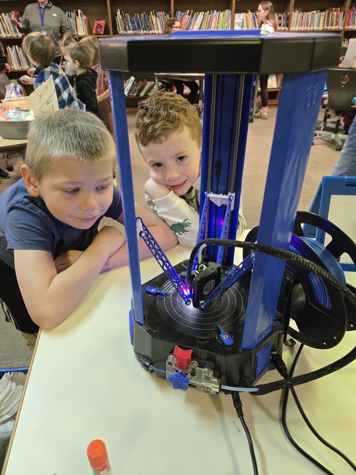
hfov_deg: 58.9
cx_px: 178
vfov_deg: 73.9
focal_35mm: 23
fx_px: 315
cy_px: 238
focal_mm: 5.4
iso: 1000
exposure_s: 1/120
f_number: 1.8
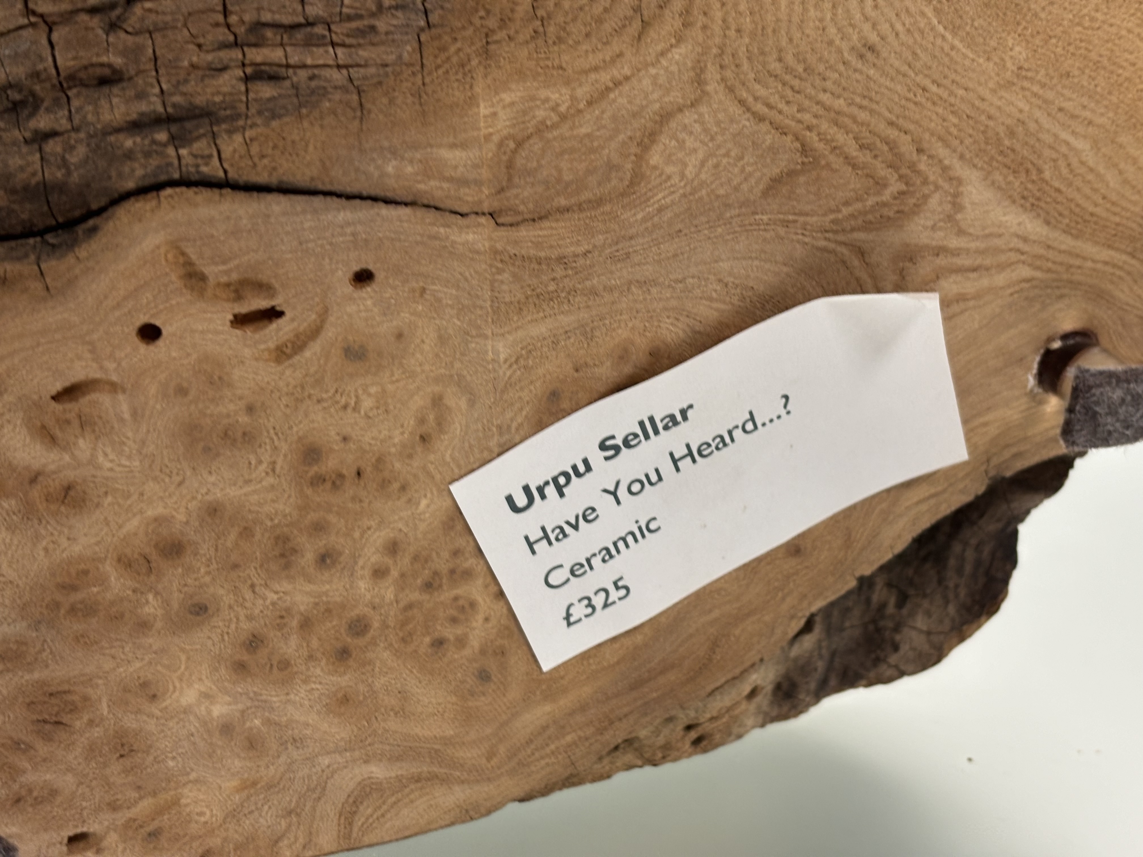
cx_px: 572
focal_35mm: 52
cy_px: 428
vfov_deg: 28.0
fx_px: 1717
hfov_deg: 36.8
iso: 50
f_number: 1.6
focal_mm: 5.96
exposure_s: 1/50
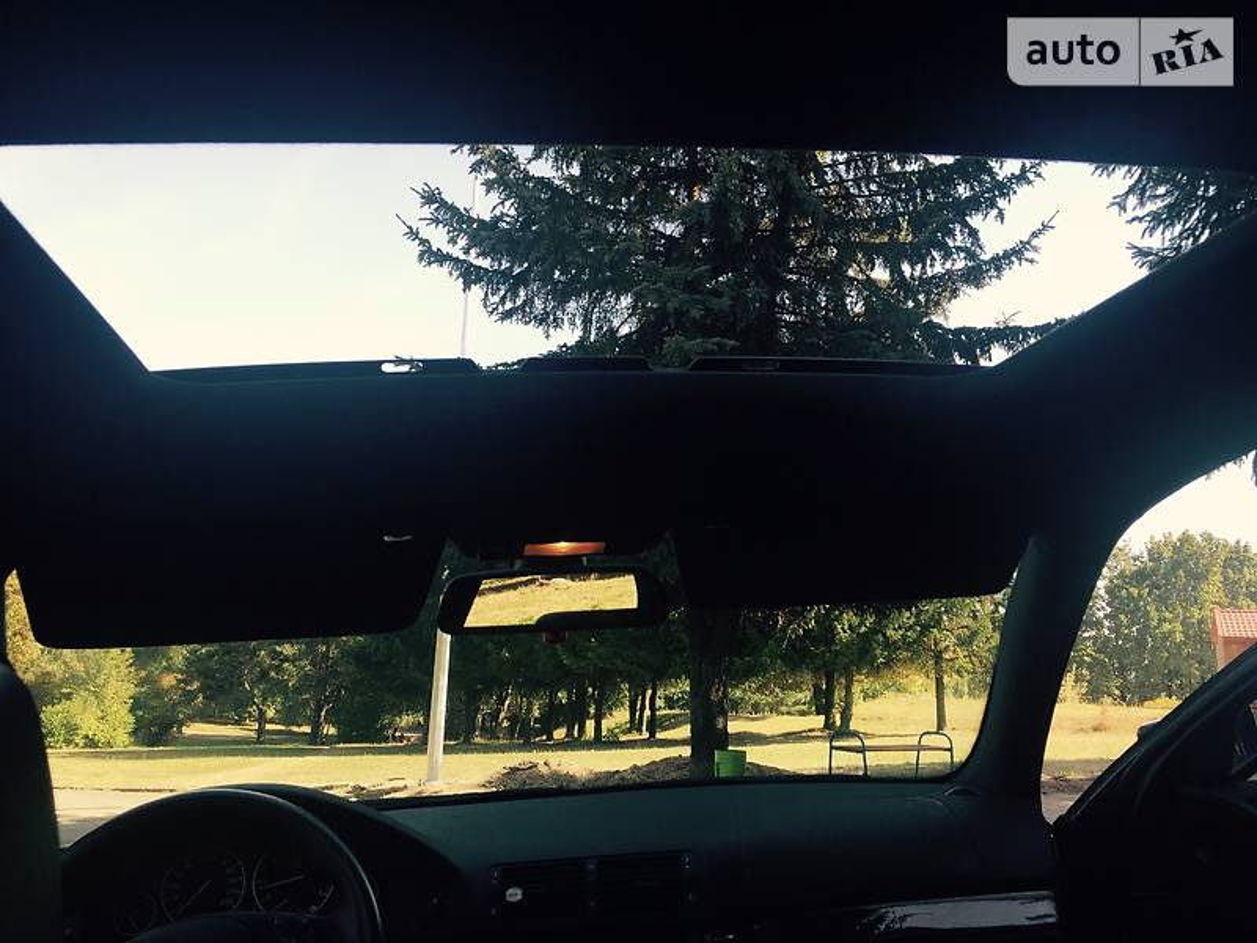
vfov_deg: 48.2
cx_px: 628
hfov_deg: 61.7
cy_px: 472
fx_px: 1053
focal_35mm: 29
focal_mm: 4.2
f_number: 2.2
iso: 32
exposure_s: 1/395
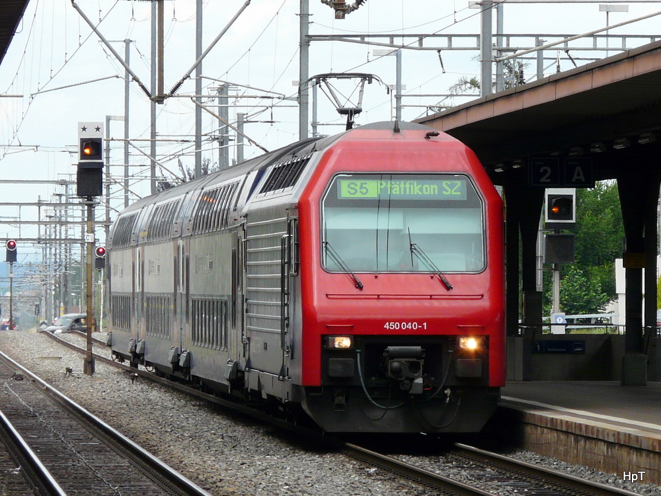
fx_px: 4163
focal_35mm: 218
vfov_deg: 6.8
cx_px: 330
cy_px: 248
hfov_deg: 9.1
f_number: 5.6
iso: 100
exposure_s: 1/200
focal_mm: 35.9
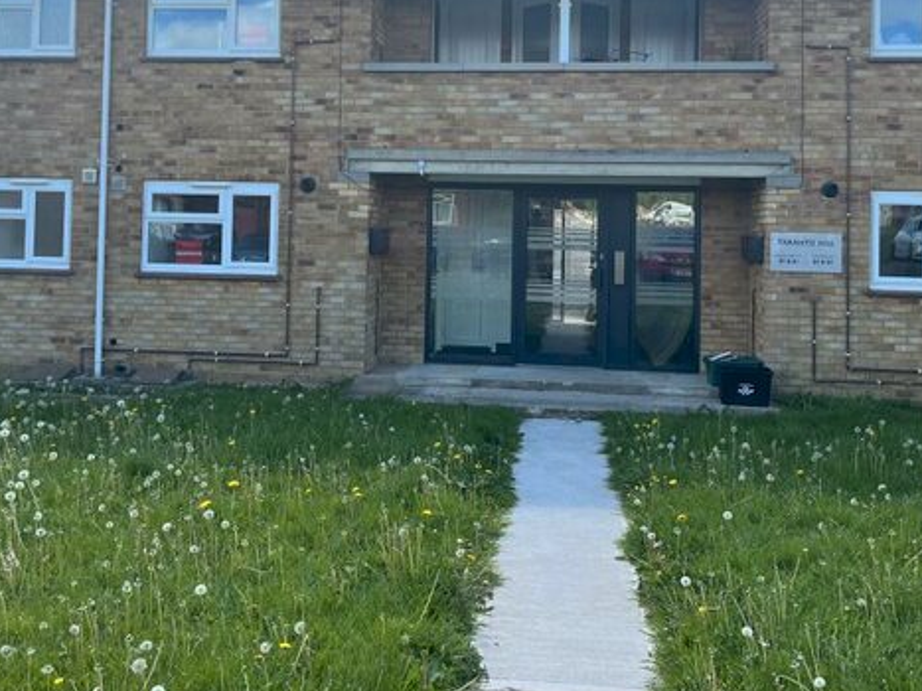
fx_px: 1039
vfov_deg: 36.1
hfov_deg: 47.8
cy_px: 187
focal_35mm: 39
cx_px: 432
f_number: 1.6
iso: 50
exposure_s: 1/1279
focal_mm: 5.1
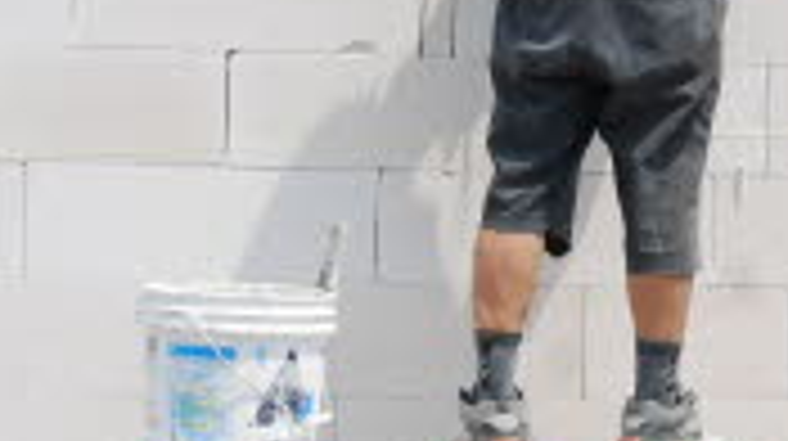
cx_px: 684
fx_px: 3287
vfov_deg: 7.6
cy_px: -36
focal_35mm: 158
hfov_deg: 13.6
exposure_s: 1/250
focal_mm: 35
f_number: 8
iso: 100
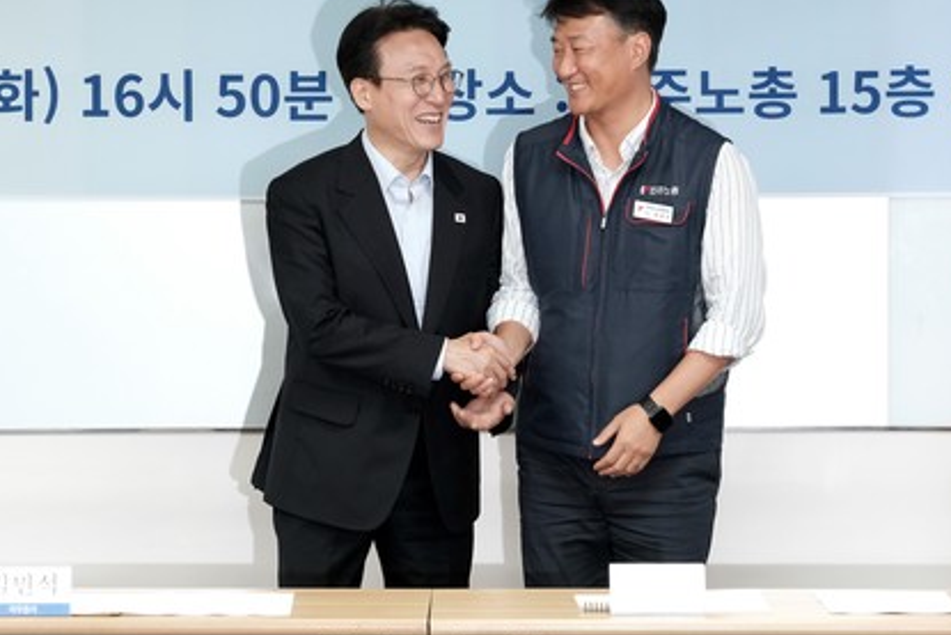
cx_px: 385
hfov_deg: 10.5
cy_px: 309
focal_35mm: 195
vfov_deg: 7.0
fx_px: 5153
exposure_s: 1/125
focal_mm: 90
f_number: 4.5
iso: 2000
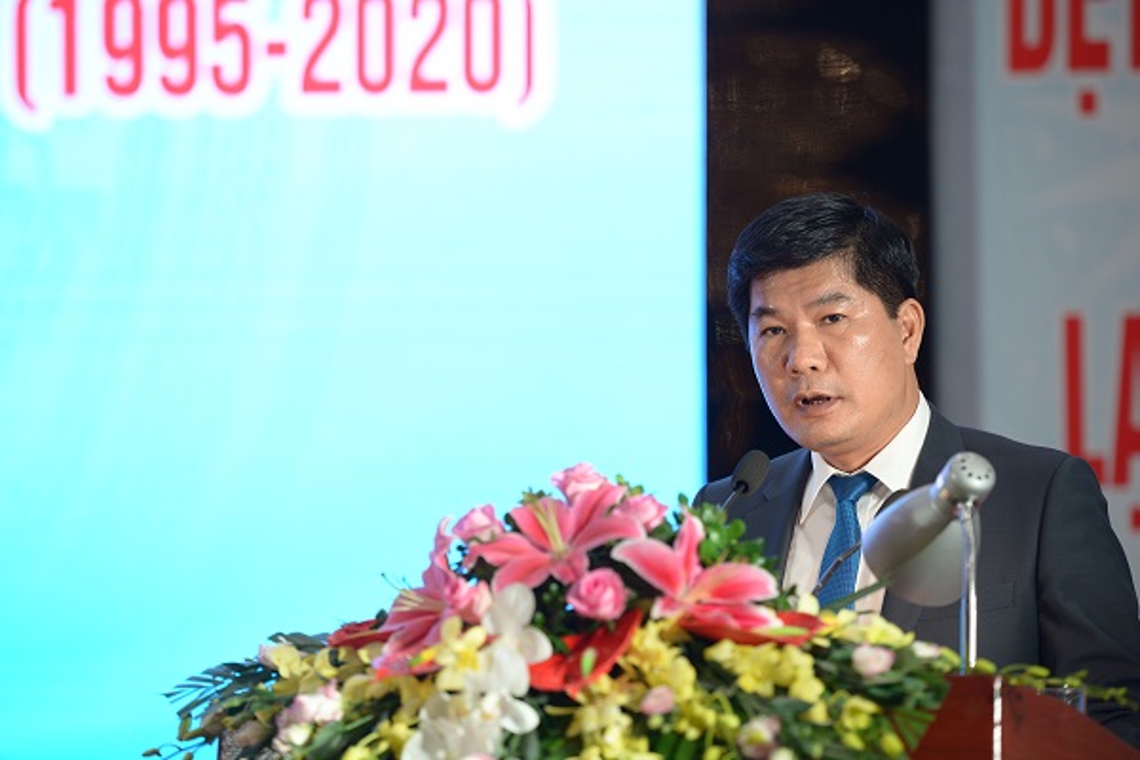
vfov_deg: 8.3
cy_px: 380
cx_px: 570
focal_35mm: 165
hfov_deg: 12.5
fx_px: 5225
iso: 500
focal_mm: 165
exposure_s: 1/125
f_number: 3.2
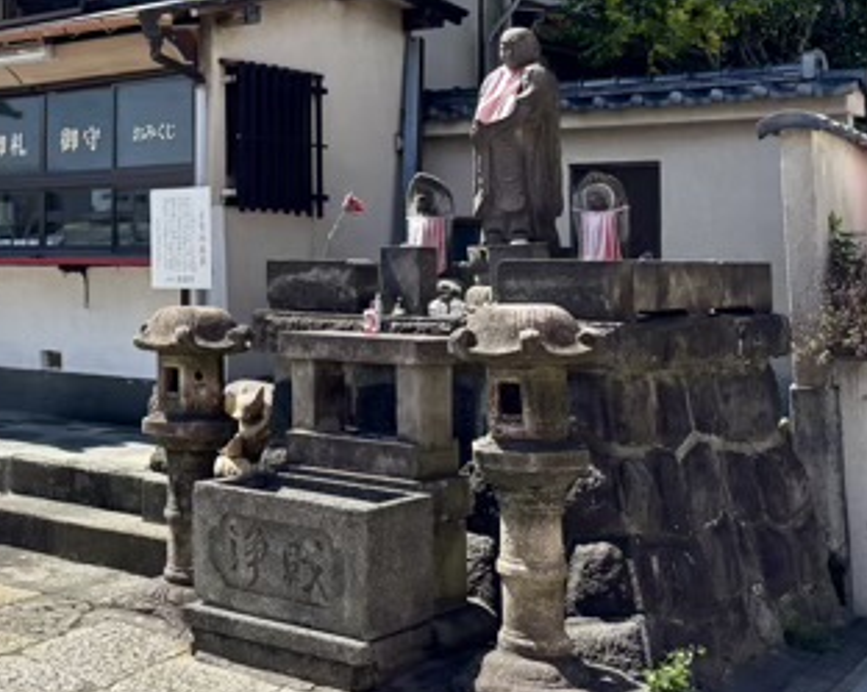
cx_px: 39
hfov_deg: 31.1
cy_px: 126
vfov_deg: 26.1
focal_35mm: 57
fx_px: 1461
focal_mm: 5.96
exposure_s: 1/3021
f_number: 1.6
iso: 50
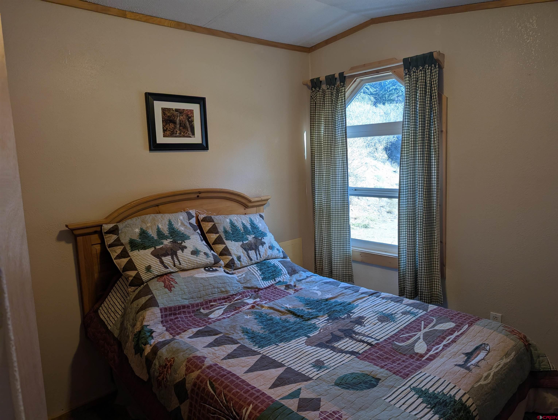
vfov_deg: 56.9
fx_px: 387
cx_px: 279
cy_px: 210
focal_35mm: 24
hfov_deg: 71.5
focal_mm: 6.9
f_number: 1.68
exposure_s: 1/60
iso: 25
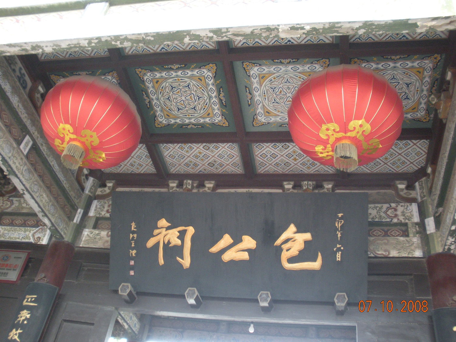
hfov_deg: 51.4
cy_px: 171
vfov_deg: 39.7
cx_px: 228
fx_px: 474
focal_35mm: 36
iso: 270
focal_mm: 6.3
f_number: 3.5
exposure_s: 1/64
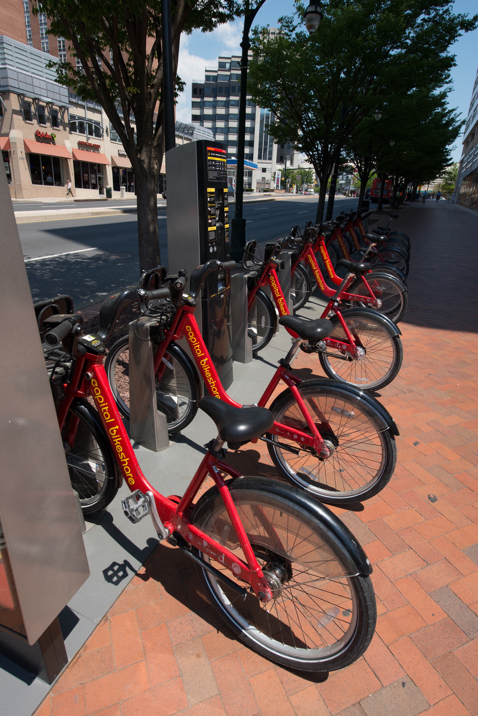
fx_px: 418
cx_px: 239
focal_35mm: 21
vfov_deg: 81.2
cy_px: 358
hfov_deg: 59.5
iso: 100
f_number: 11
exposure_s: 1/125
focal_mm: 21
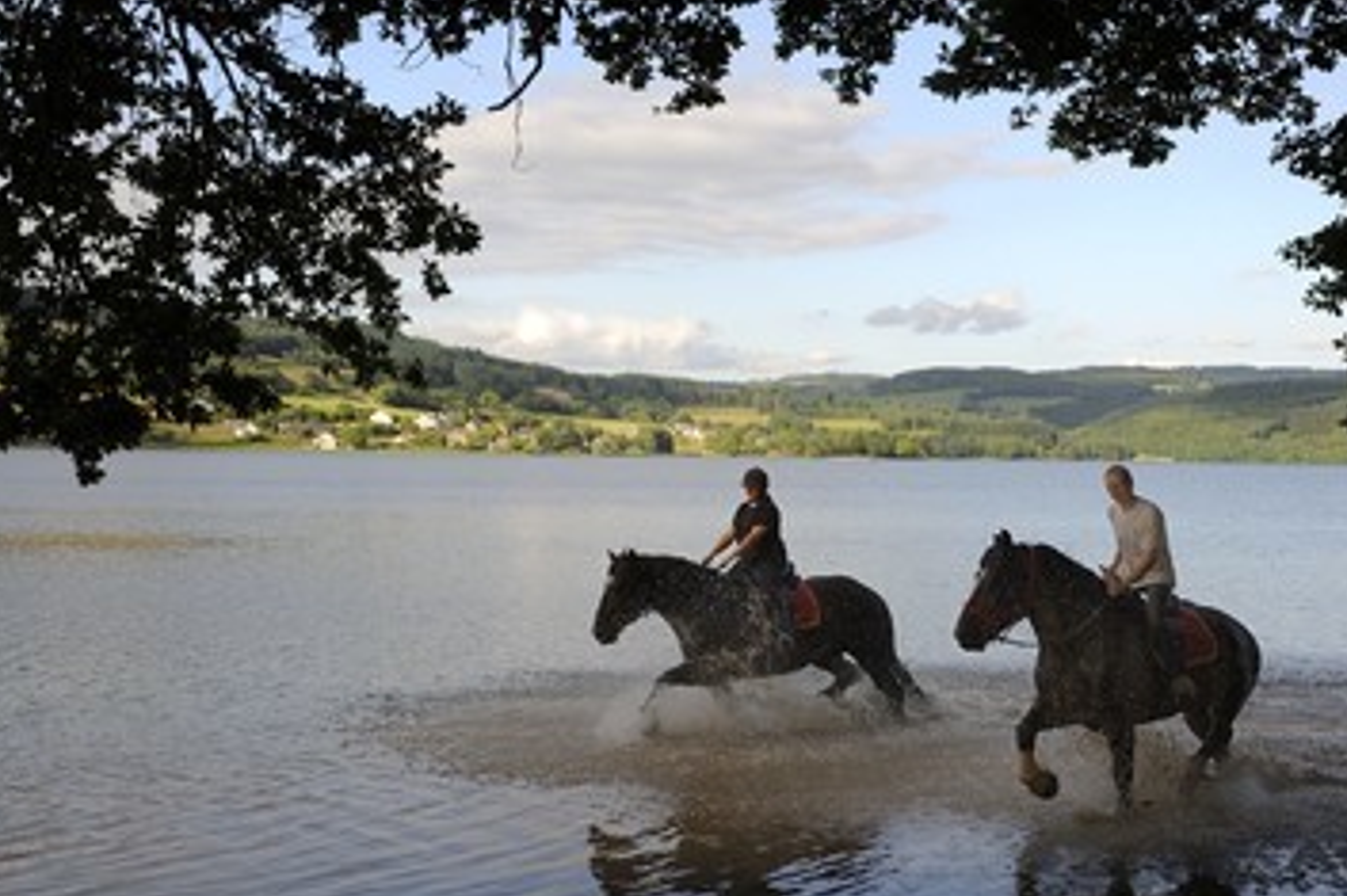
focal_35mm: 50
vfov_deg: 27.0
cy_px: 473
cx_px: 653
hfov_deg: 39.6
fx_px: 1870
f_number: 11
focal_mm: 42
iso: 400
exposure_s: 1/320
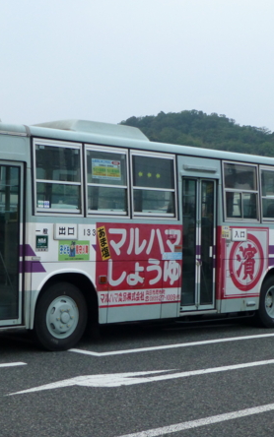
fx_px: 752
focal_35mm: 63
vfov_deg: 32.5
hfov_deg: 20.6
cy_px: 218
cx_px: 94
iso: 320
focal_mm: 7.9
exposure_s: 1/60
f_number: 4.1
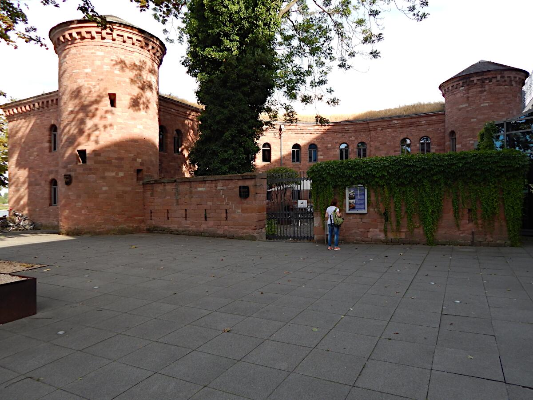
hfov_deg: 73.9
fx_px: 354
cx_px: 266
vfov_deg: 58.9
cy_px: 200
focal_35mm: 23
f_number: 3
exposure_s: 1/500
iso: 125
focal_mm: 4
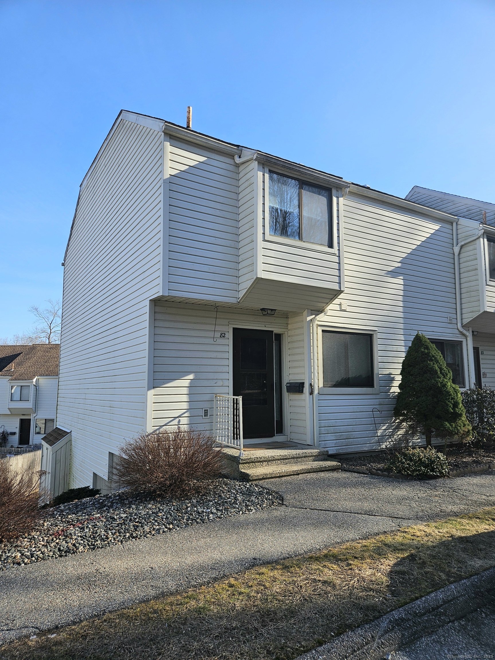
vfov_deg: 73.9
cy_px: 330
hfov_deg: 58.9
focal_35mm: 23
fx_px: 439
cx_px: 248
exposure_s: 1/909
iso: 25
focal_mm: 5.4
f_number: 1.8
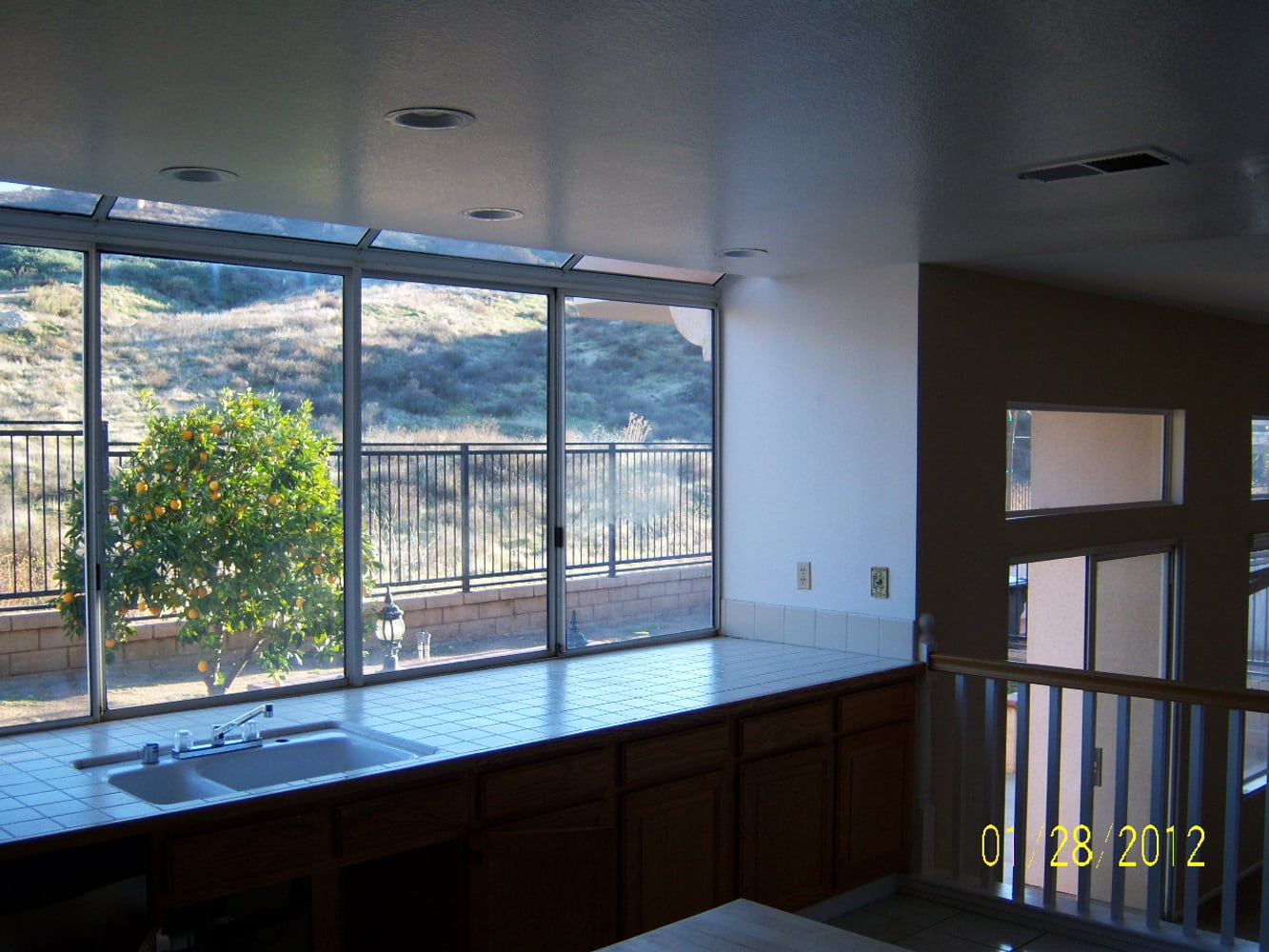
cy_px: 476
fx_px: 1320
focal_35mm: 36
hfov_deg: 51.4
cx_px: 634
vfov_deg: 39.7
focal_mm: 7.5
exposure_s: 1/100
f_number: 2.8
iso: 80
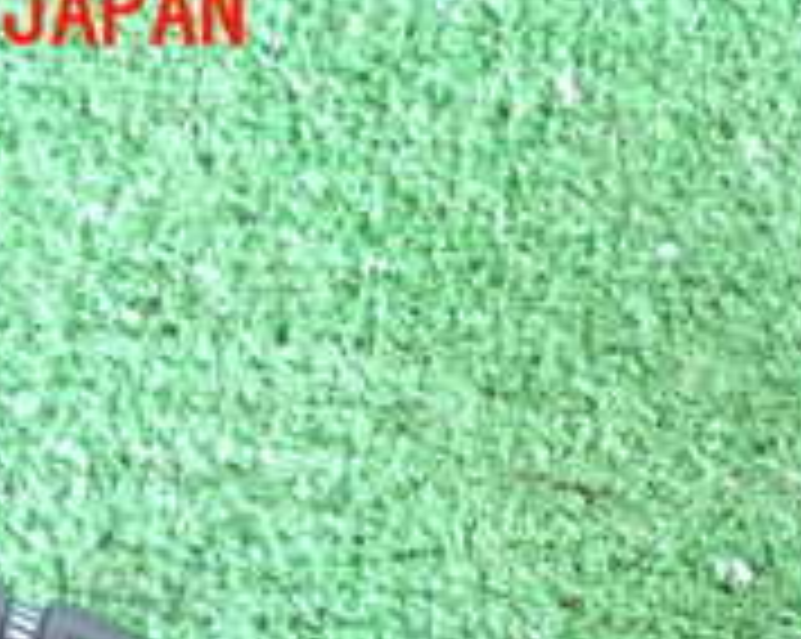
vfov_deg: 10.3
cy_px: 972
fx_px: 3434
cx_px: 778
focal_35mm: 145
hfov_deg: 13.1
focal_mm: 7.84
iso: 800
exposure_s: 1/25
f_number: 2.9
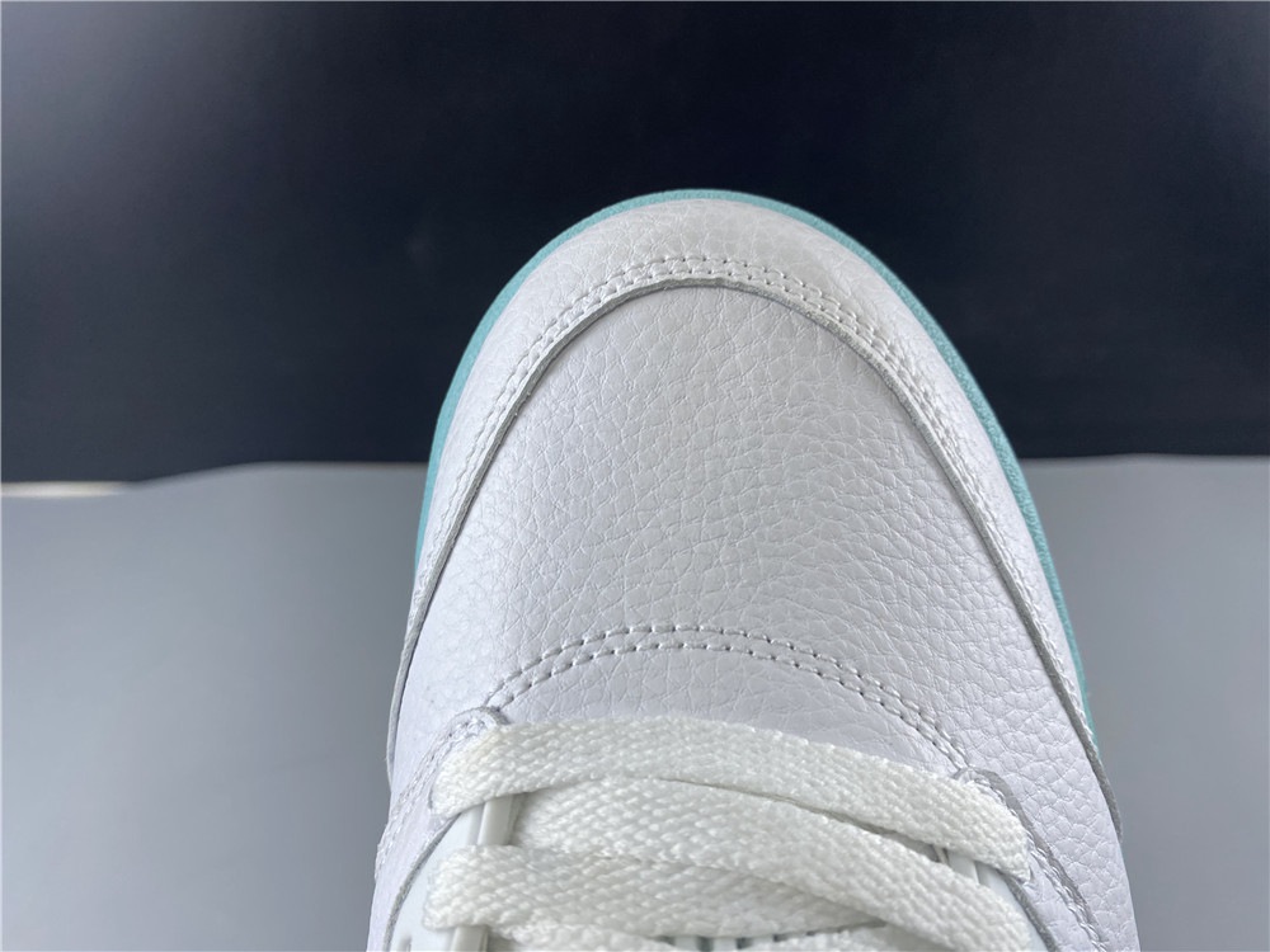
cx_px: 635
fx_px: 954
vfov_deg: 53.1
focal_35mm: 26
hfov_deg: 67.3
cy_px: 476
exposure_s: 1/100
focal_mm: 4.25
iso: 40
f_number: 1.8
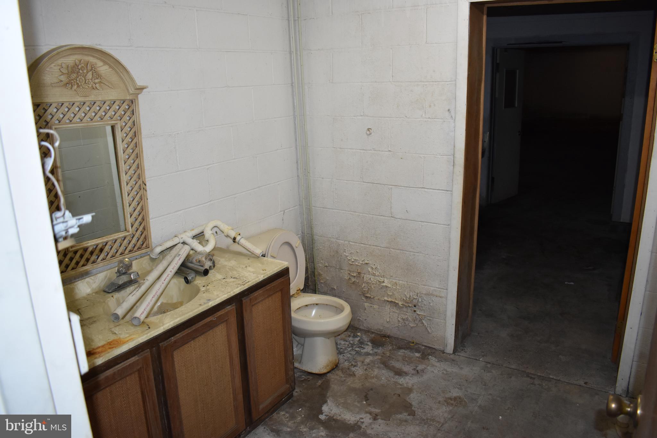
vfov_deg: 47.9
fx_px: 493
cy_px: 219
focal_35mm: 27
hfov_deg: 67.4
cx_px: 328
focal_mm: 18
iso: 800
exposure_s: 1/60
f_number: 4
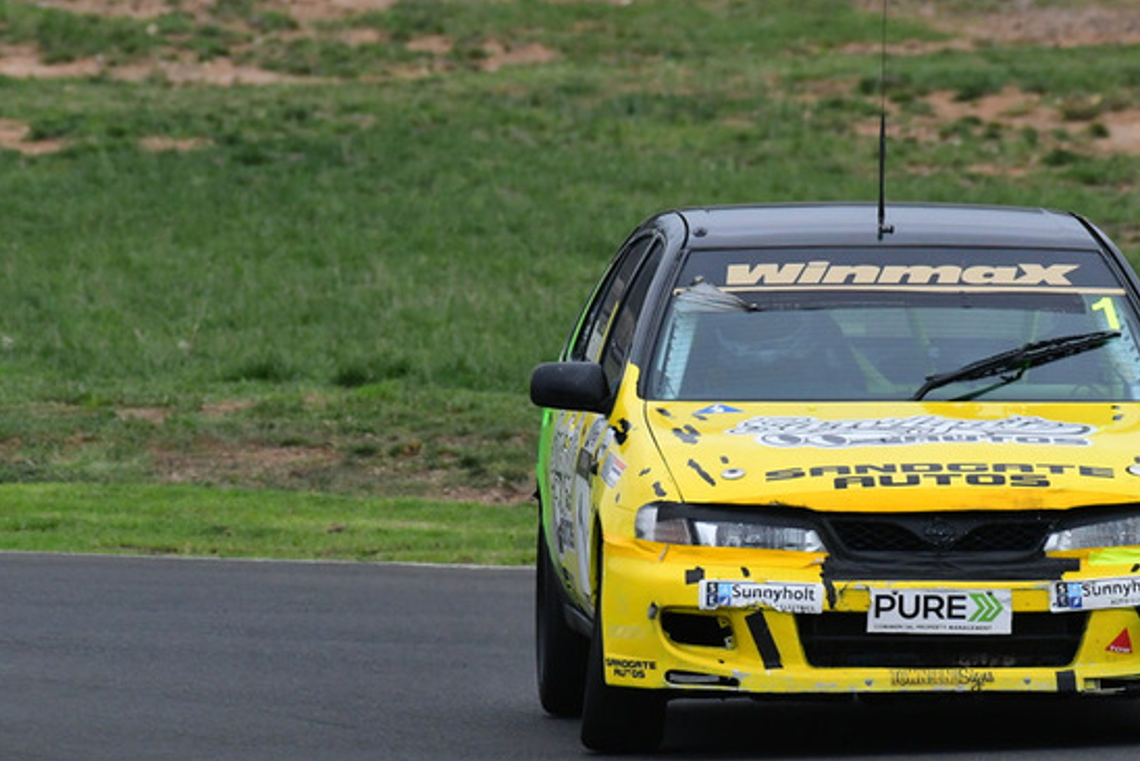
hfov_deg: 1.9
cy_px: 410
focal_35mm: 1094
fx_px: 34660
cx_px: 674
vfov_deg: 1.3
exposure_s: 1/640
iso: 2000
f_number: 10
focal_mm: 500
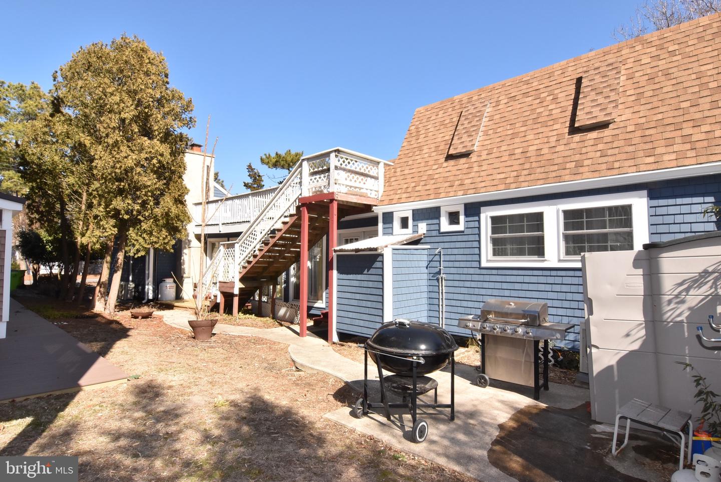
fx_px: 361
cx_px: 360
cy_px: 241
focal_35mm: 18
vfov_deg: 67.5
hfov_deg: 90.0
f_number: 22
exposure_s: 1/200
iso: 800
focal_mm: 12
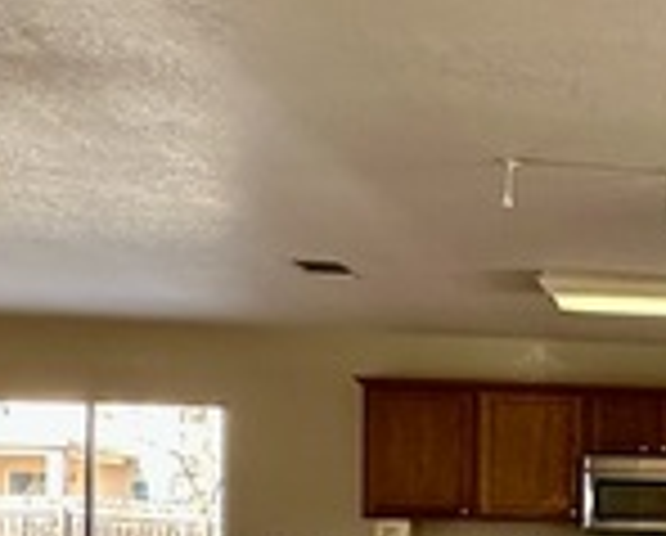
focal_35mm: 59
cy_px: 568
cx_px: 873
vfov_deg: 24.4
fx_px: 1165
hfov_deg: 26.8
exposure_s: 1/99
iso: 125
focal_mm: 2.22
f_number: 2.2
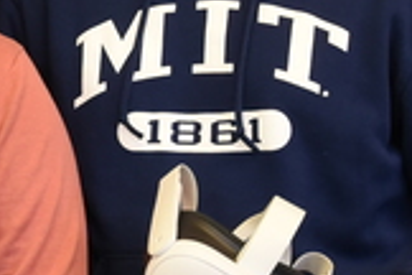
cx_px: -397
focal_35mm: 211
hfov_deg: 9.2
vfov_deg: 6.5
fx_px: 2415
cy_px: 89
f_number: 5.6
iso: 1600
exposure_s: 1/100
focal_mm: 38
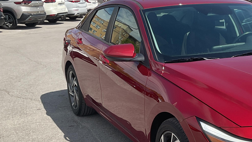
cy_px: 89
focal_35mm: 64
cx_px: 213
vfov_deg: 18.8
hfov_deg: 31.7
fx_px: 428
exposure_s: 1/1534
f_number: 1.8
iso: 16
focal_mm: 3
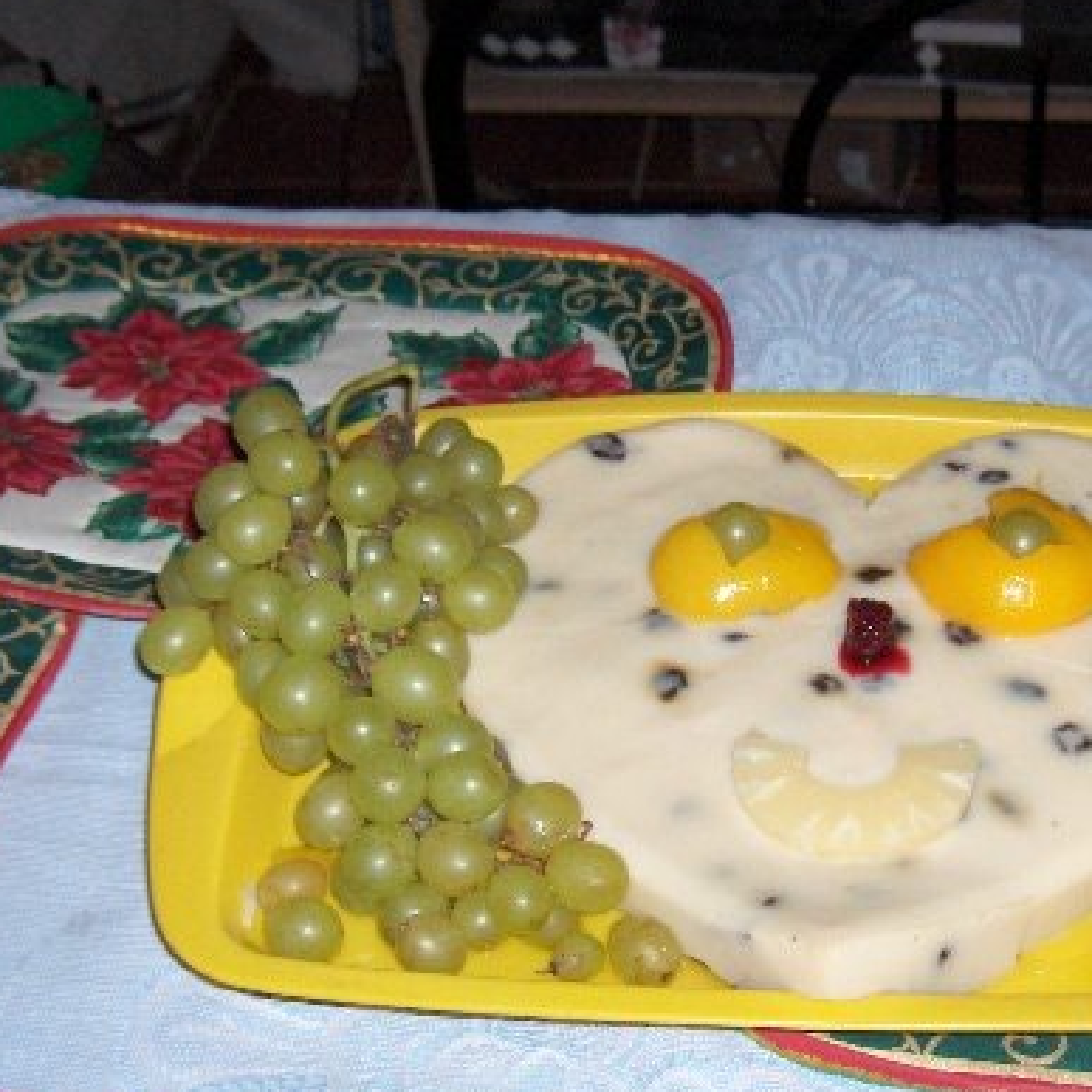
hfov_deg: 29.4
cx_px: 869
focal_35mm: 57
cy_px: 593
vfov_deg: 30.0
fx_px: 2034
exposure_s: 1/60
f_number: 2.8
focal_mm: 8
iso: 100
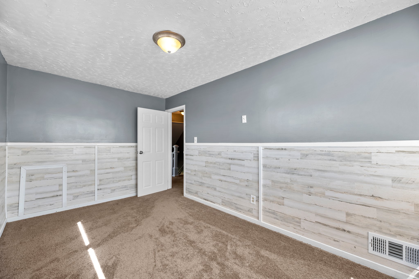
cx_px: 210
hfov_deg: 104.2
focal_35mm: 14
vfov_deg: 81.3
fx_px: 163
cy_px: 140
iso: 250
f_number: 8
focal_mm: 14
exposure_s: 1/20
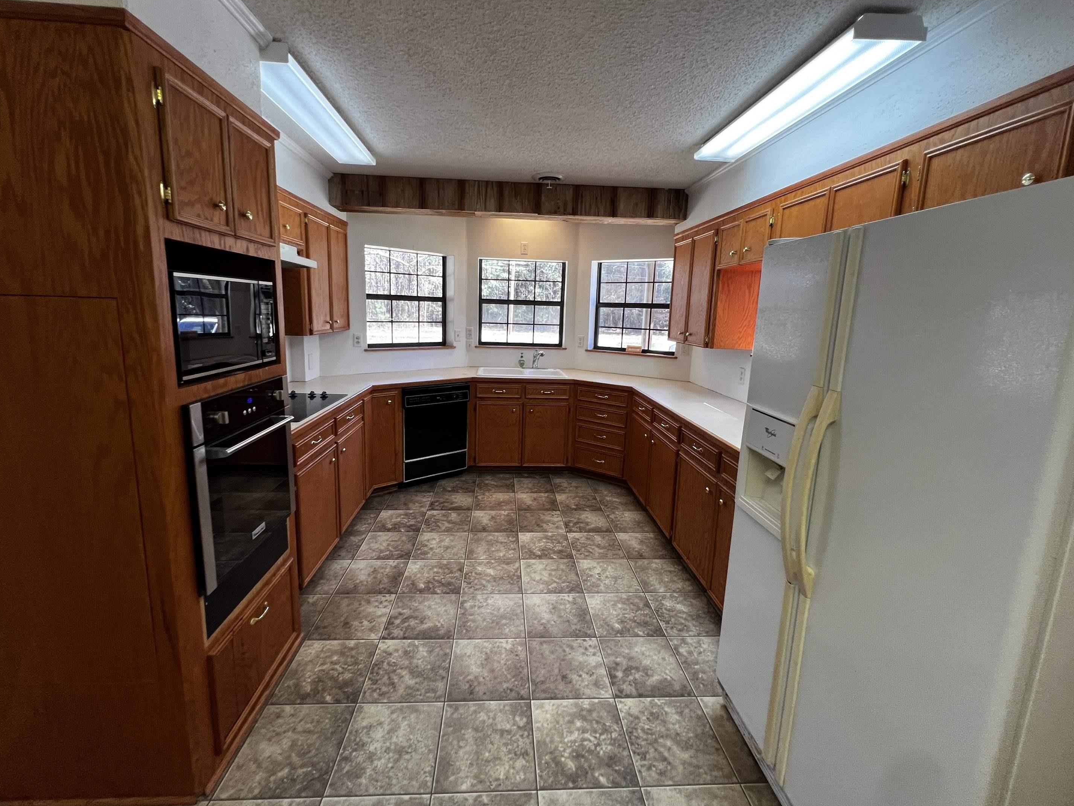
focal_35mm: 14
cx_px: 527
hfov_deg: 102.1
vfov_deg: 85.6
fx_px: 434
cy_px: 381
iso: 125
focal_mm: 1.57
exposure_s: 1/120
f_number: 1.8
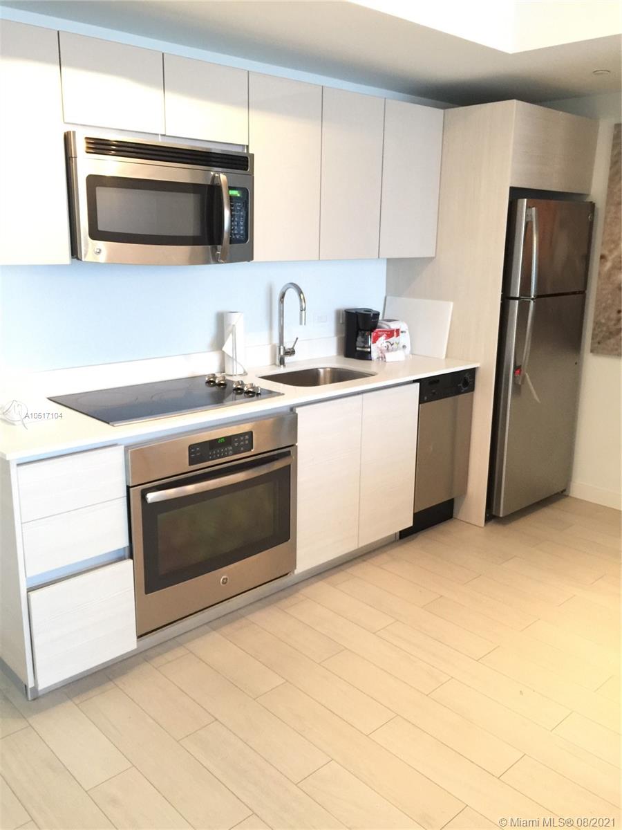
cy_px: 415
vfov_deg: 61.7
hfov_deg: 48.2
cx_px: 311
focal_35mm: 29
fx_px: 695
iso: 100
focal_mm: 4.15
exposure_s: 1/15
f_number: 2.2
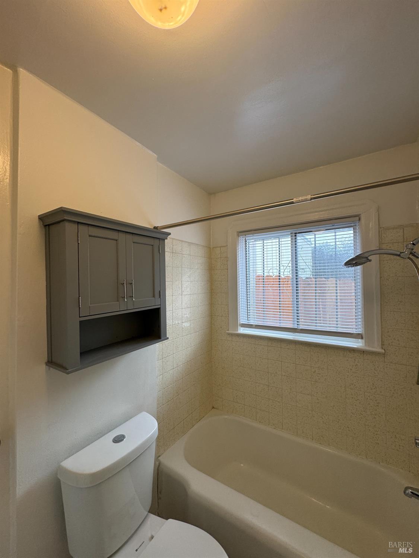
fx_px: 226
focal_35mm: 14
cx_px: 210
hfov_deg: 85.7
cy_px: 279
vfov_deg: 102.1
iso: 200
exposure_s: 1/120
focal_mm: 2.22
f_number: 2.2
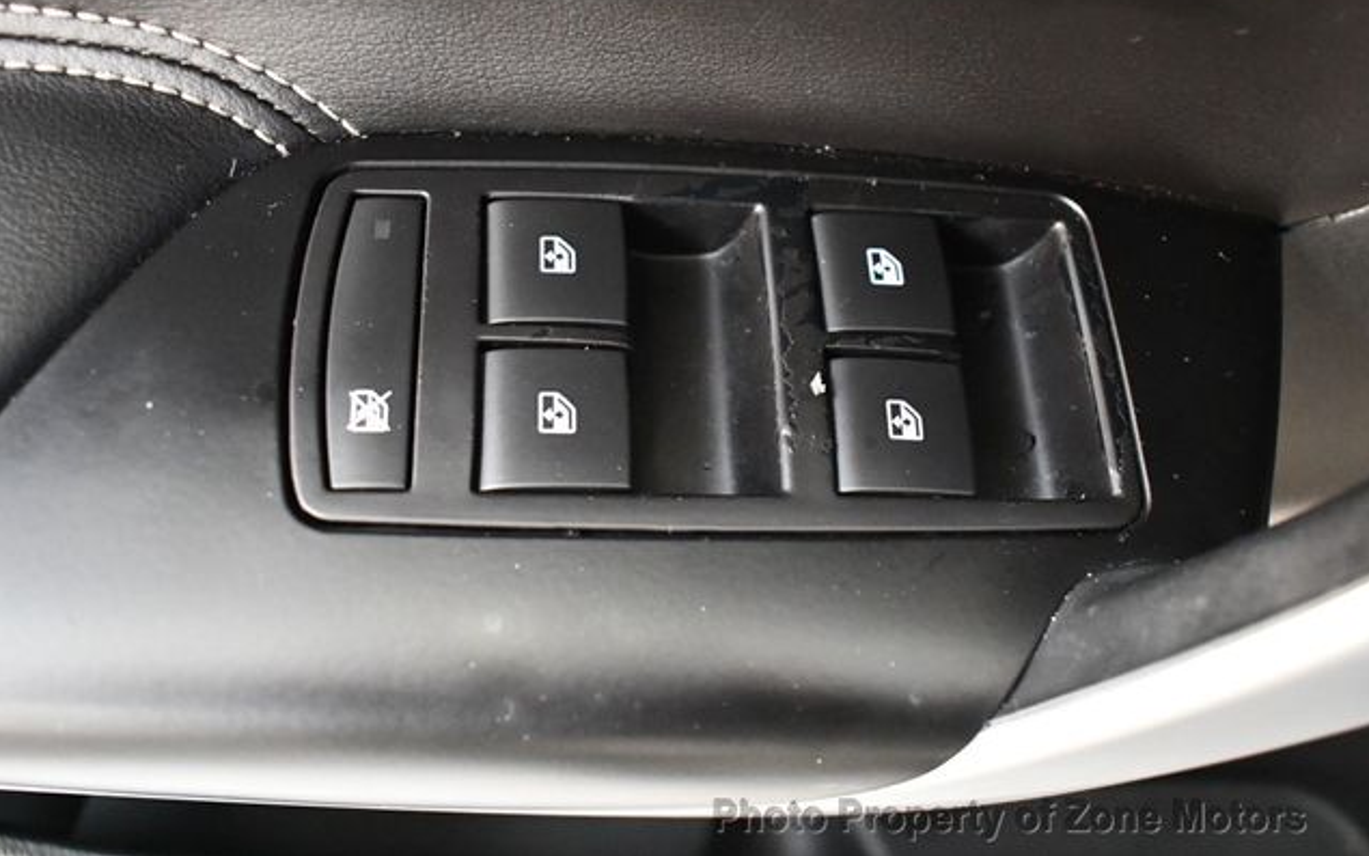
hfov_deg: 52.7
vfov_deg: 34.4
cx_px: 688
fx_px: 1381
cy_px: 397
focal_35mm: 37
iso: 6400
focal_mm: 18
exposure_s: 1/60
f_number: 3.5
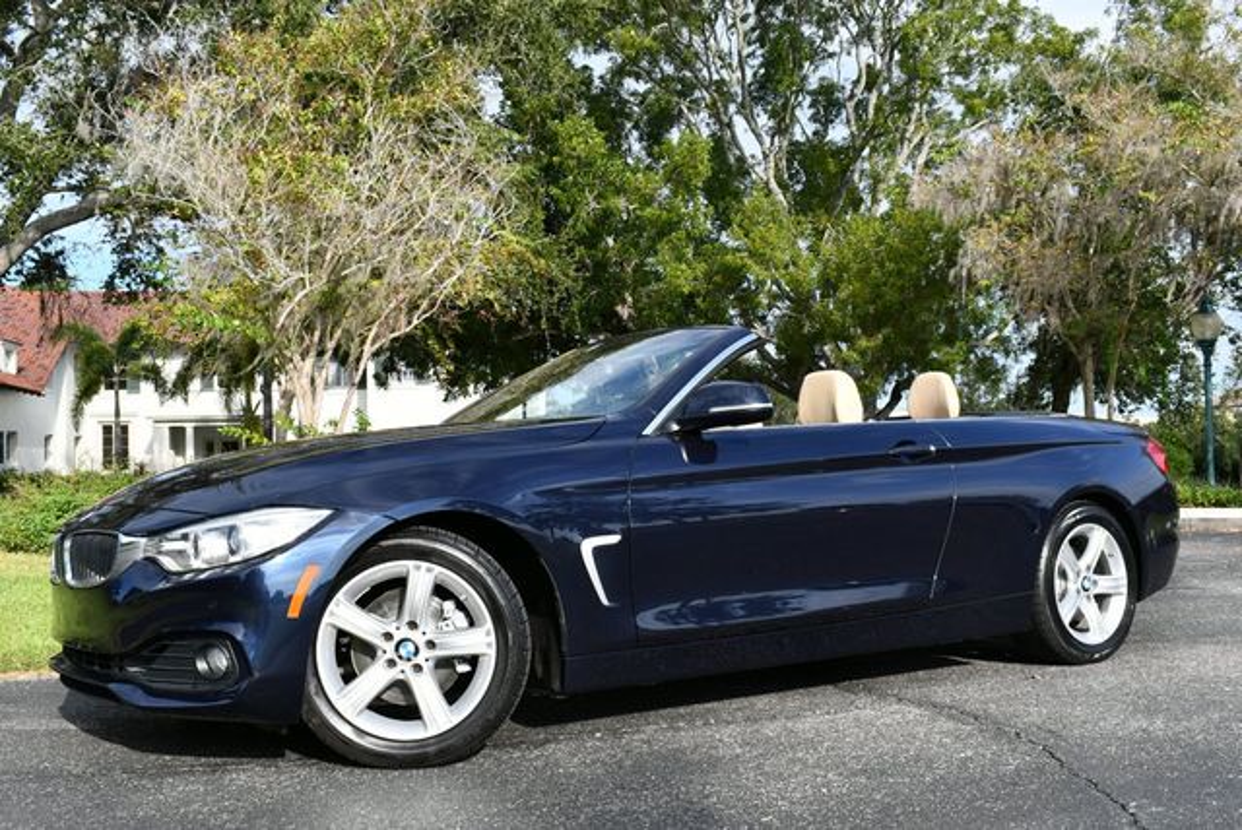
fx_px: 1243
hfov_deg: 53.1
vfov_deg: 36.9
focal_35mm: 36
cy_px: 415
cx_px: 621
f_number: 8
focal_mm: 18
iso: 140
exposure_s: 1/250
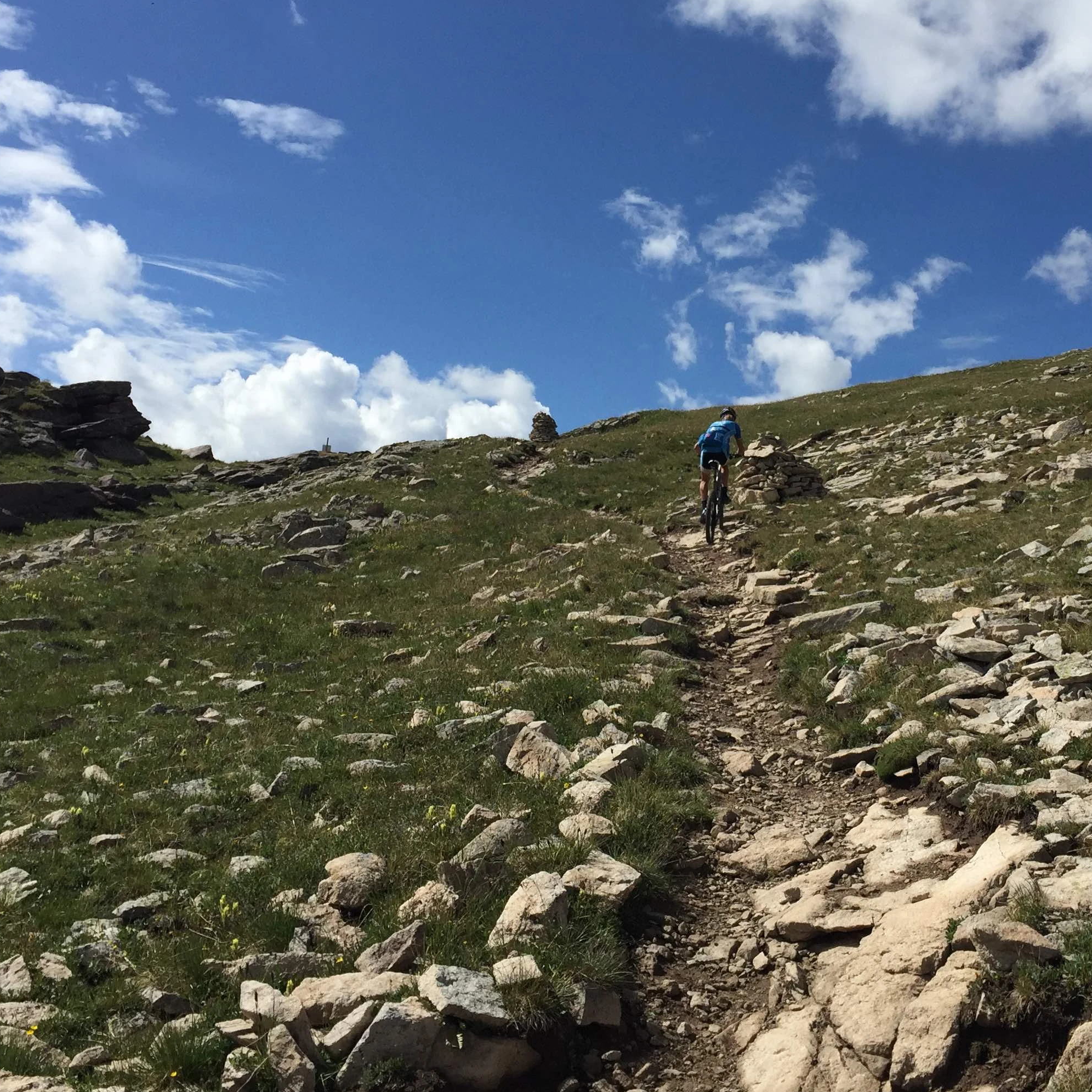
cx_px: 703
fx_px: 1499
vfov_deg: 39.9
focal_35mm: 42
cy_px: 451
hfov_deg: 39.7
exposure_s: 1/3300
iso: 32
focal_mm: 4.15
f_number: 2.2
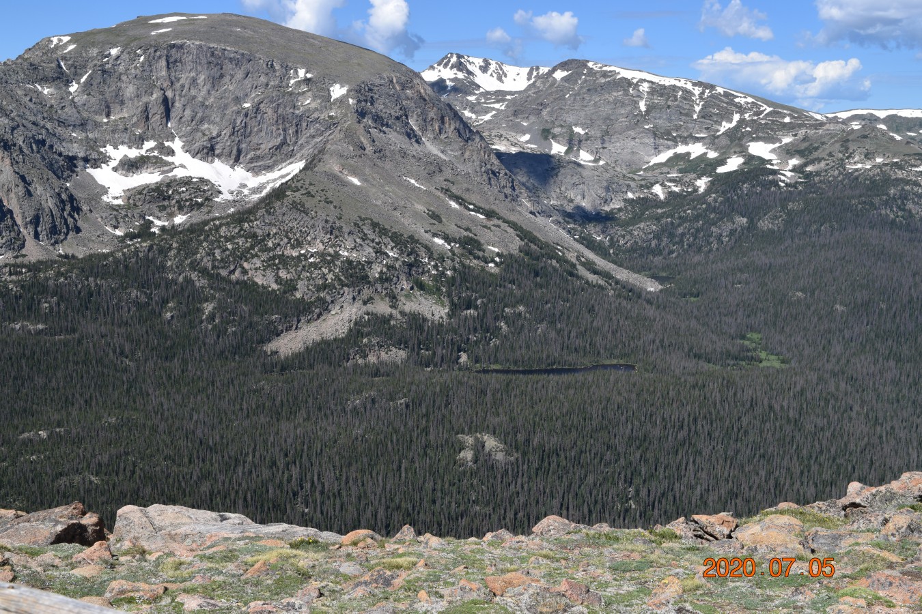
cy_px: 307
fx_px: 1152
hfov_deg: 43.6
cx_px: 461
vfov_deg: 29.9
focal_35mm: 45
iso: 200
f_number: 10
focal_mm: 30
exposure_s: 1/400
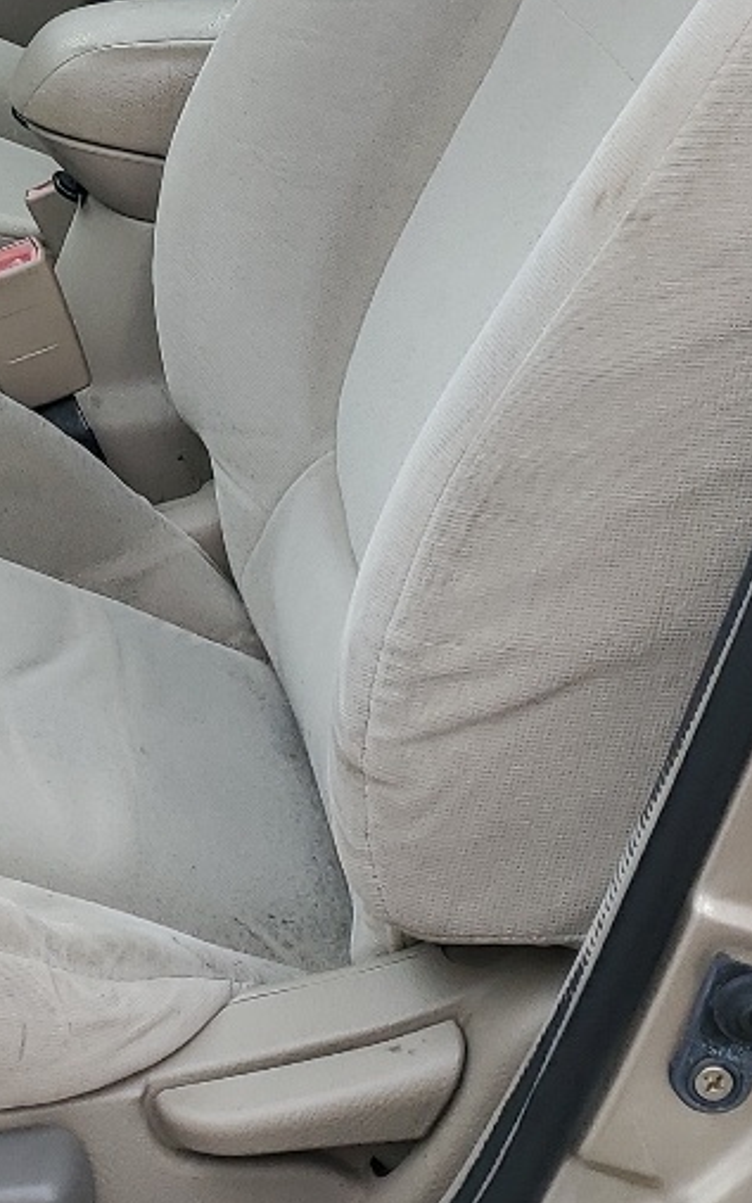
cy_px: 135
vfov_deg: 23.2
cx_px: -370
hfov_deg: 14.1
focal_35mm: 87
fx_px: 2852
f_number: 1.5
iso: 50
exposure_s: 1/556
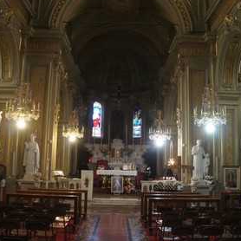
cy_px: 119
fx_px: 299
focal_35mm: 38
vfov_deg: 43.9
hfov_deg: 43.8
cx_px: 127
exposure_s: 1/15
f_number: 3.5
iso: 1600
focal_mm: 18
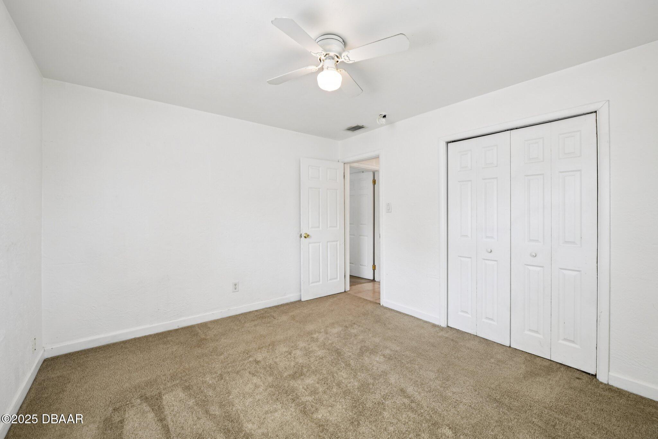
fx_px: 256
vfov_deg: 81.2
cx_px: 329
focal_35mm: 14
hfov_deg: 104.3
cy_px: 220
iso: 400
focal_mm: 14
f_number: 8
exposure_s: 1/30
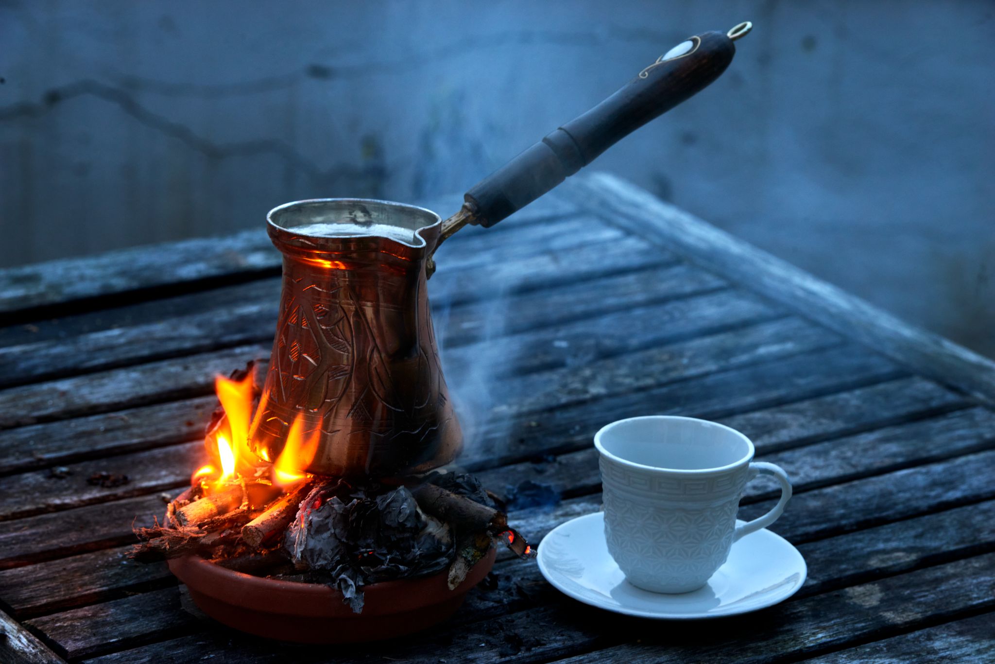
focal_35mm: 135
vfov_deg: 10.2
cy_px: 332
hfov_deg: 15.2
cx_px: 498
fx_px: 3732
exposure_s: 1/5
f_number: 13
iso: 800
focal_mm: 135
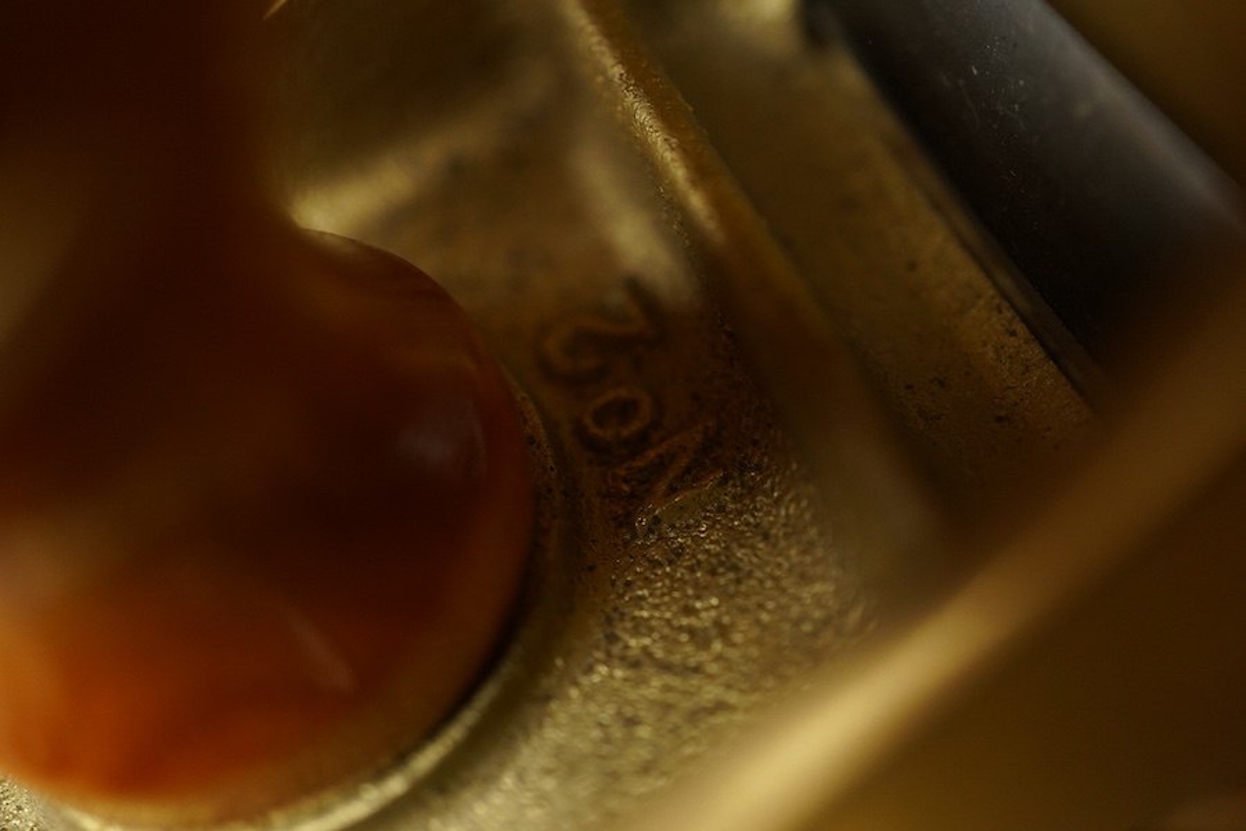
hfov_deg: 43.6
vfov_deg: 29.9
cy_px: 416
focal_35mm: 45
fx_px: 1557
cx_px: 623
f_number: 3.5
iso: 1250
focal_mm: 30
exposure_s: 1/125
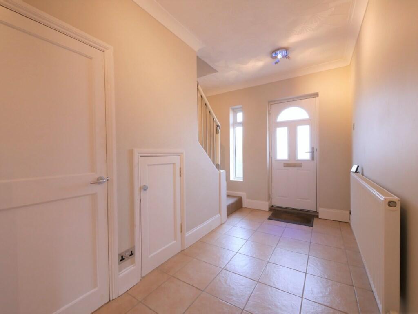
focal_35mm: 14
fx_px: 169
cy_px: 157
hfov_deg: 102.0
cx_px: 209
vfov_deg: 85.7
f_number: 4
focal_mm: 7
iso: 640
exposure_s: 1/60
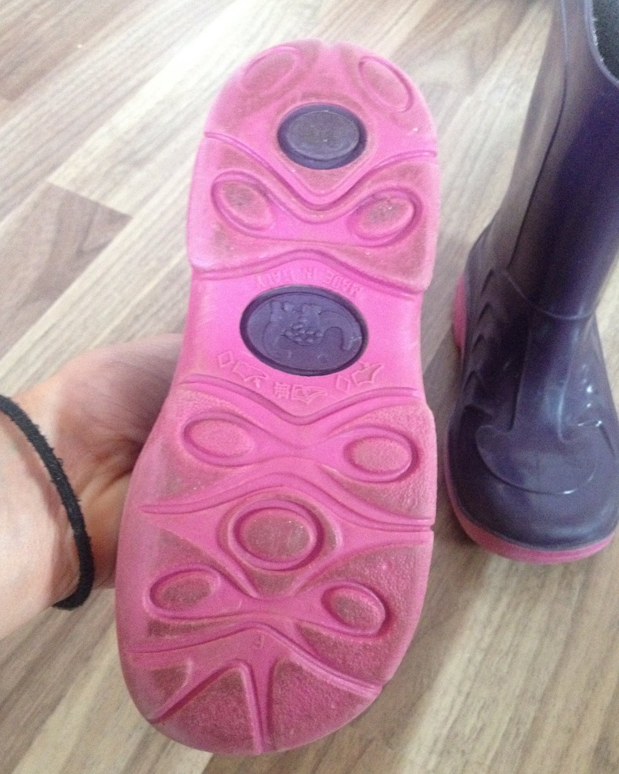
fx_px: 847
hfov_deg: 40.1
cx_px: 305
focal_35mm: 37
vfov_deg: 49.1
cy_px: 395
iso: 500
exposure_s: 1/15
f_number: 2.4
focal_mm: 4.28
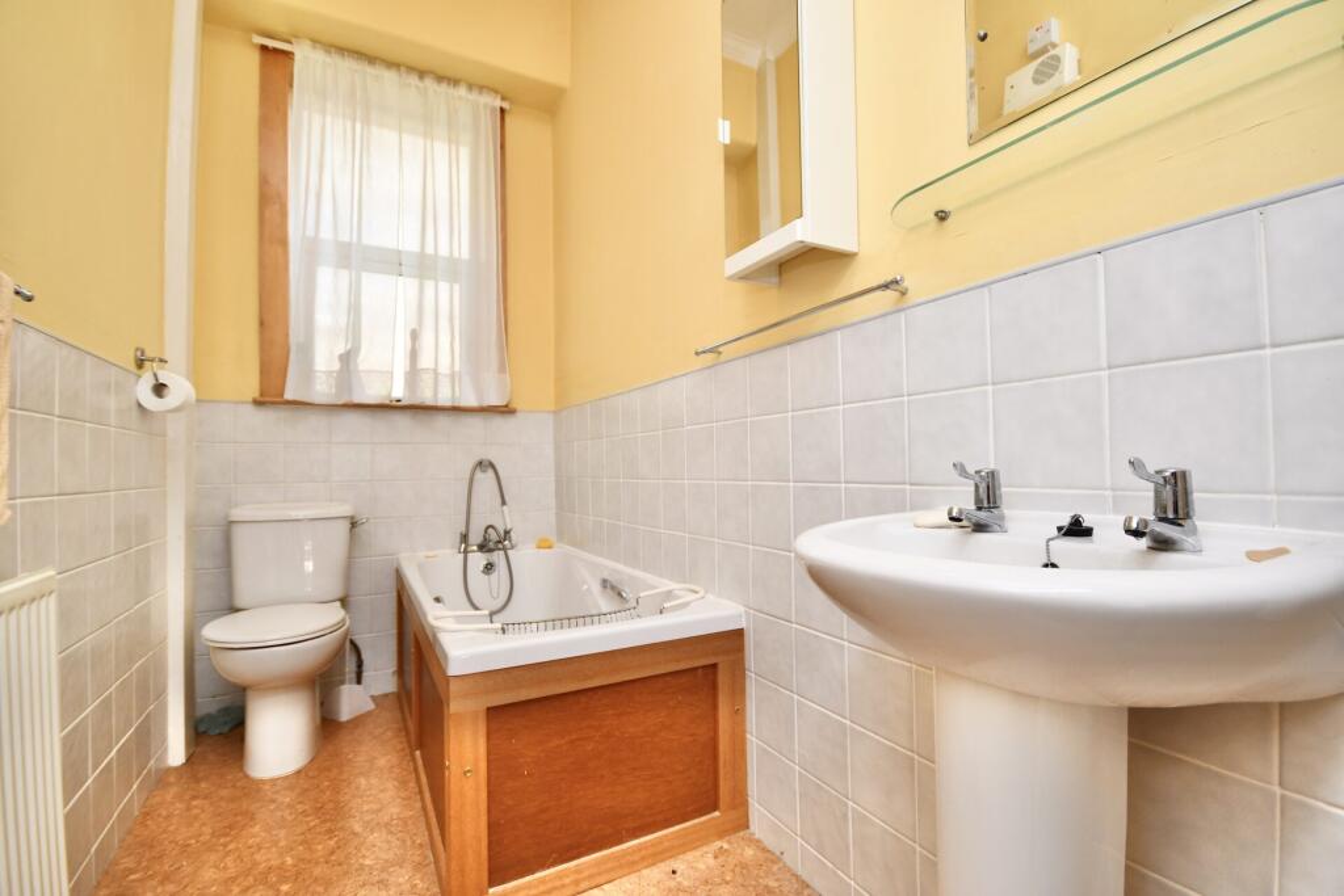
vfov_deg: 77.3
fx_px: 560
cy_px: 448
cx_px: 672
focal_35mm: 15
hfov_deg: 100.4
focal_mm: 10
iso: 720
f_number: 4
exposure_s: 1/60
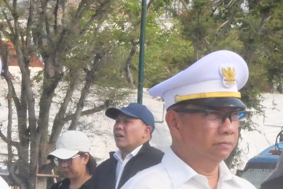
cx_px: 9
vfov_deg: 2.8
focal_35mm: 494
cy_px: 287
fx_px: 3886
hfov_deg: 4.2
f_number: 22
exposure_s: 1/800
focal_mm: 60
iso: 4000
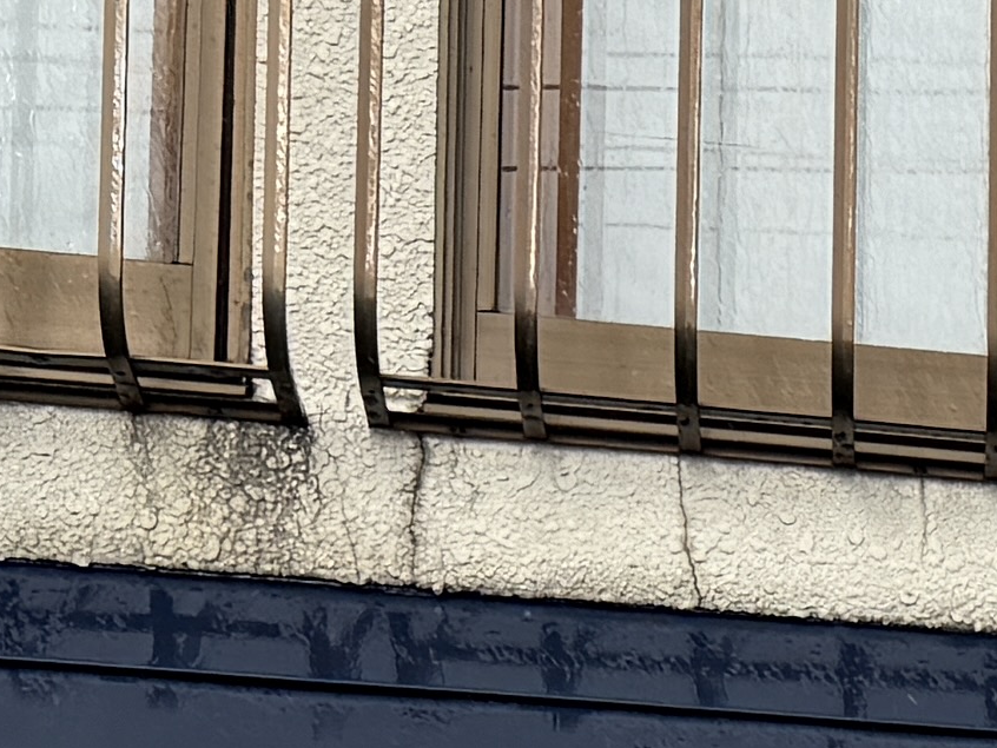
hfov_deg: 11.3
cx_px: 1842
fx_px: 4667
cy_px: 2052
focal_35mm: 162
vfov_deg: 8.1
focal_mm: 6.76
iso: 80
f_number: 1.78
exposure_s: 1/1464
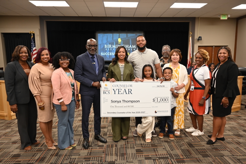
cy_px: 82
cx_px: 123
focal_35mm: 24
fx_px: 164
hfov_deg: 73.7
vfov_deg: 53.1
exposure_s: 1/60
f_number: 4
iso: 800
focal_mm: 24
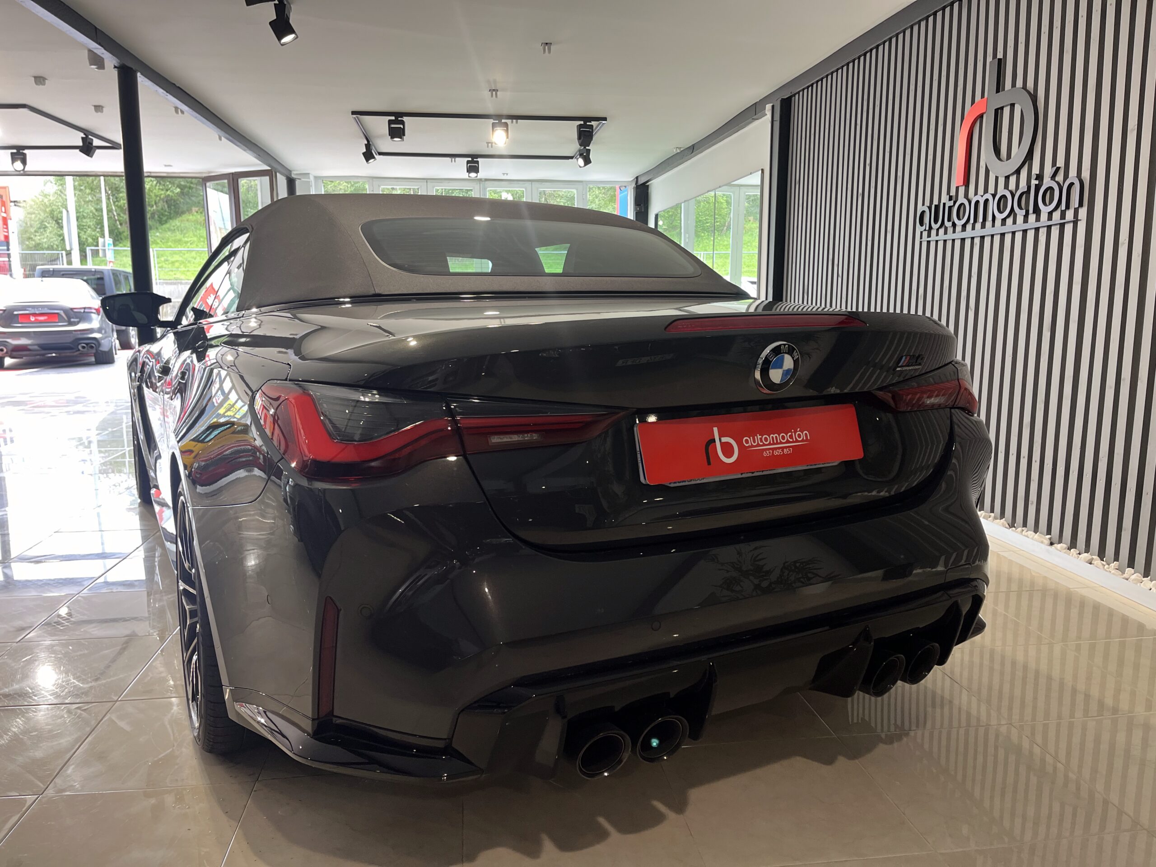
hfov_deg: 67.3
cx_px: 578
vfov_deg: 53.1
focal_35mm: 26
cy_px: 434
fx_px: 868
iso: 100
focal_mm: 5.1
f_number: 1.6
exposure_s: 1/121
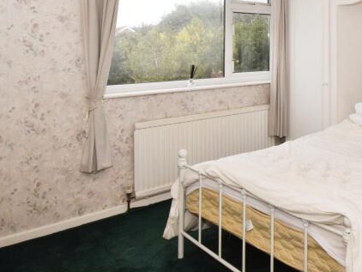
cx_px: 335
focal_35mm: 35
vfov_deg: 39.0
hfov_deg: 46.6
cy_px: 51
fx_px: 366
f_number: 13
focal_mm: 10
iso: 1000
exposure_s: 1/60
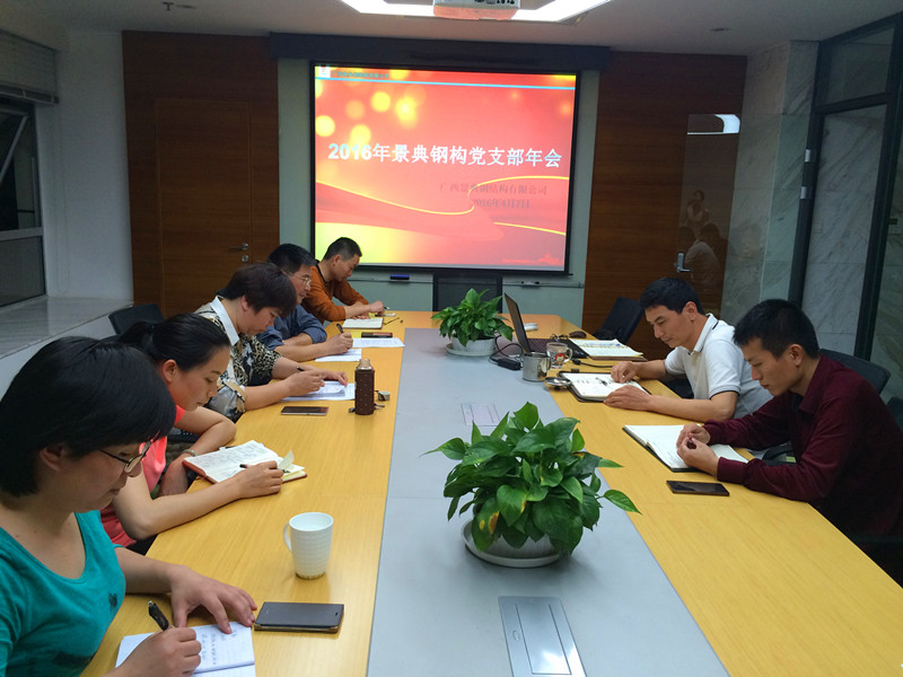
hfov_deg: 61.7
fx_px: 756
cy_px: 338
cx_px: 452
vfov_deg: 48.2
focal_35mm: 29
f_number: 2.2
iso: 125
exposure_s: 1/33
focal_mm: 4.15
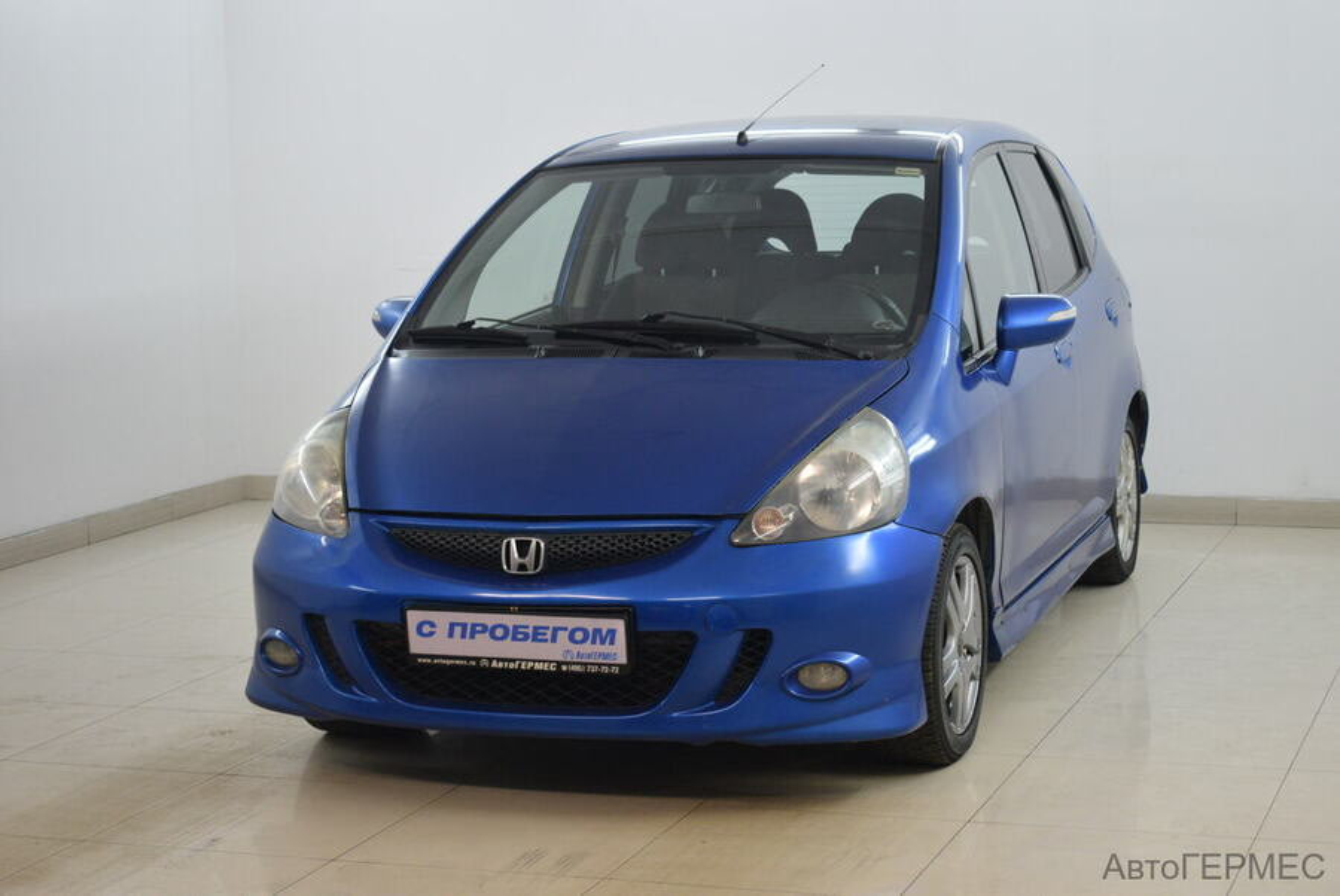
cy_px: 448
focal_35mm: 69
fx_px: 2571
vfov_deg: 19.8
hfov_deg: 29.2
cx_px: 670
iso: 1000
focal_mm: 46
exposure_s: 1/100
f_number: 5.3
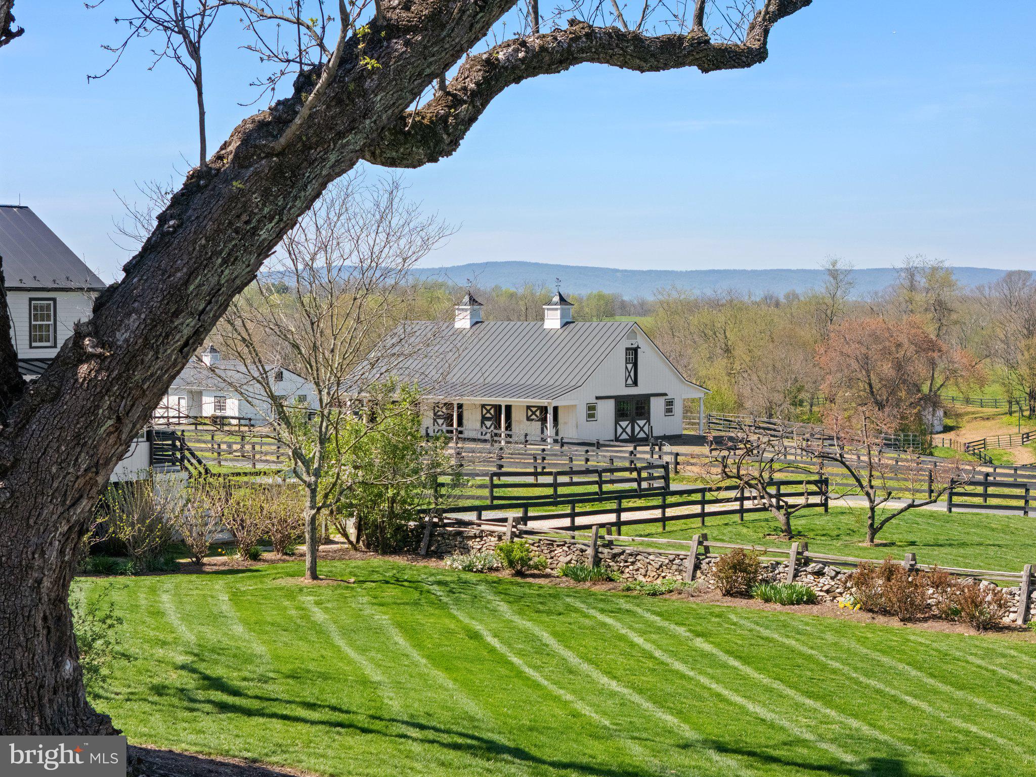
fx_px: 2095
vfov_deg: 21.0
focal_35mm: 70
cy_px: 388
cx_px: 518
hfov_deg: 27.8
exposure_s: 1/1600
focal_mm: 19.35
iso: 140
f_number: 2.8
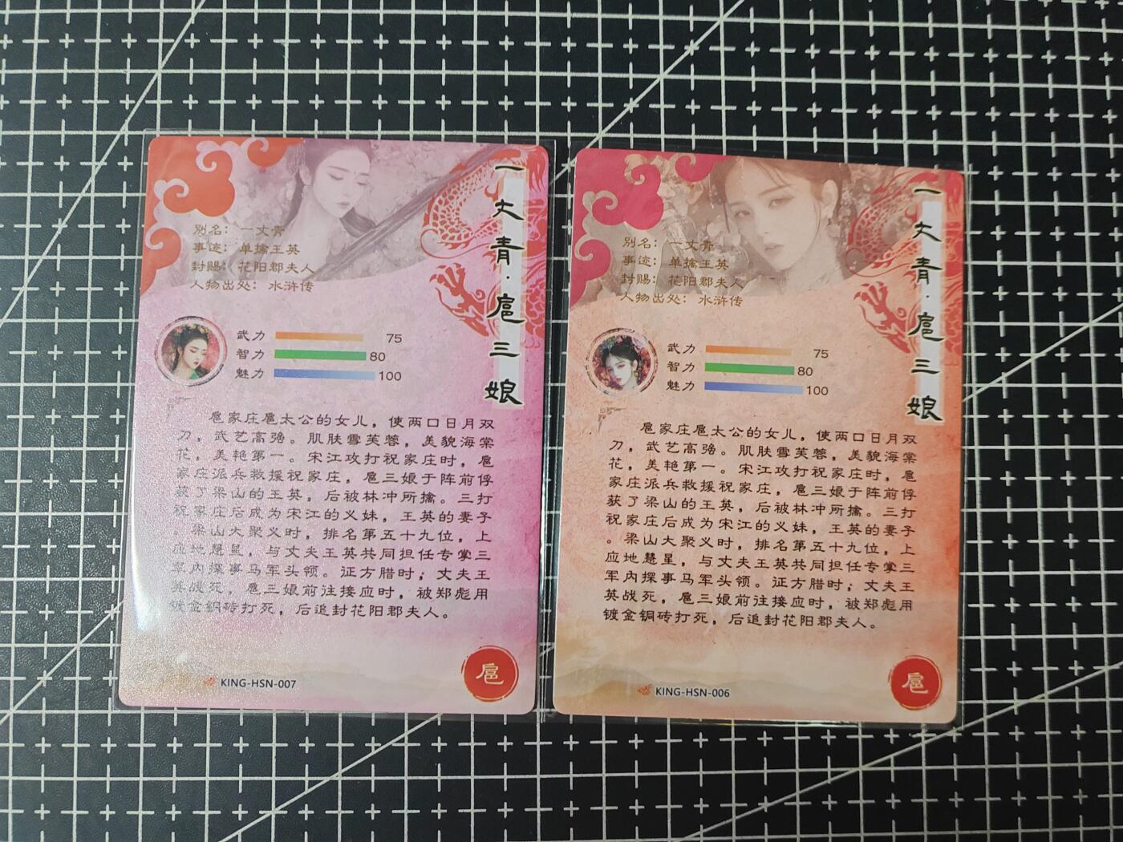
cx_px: 562
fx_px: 876
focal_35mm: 27
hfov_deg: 65.3
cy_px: 421
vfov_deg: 51.4
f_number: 1.9
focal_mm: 5.52
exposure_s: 1/50
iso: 1250
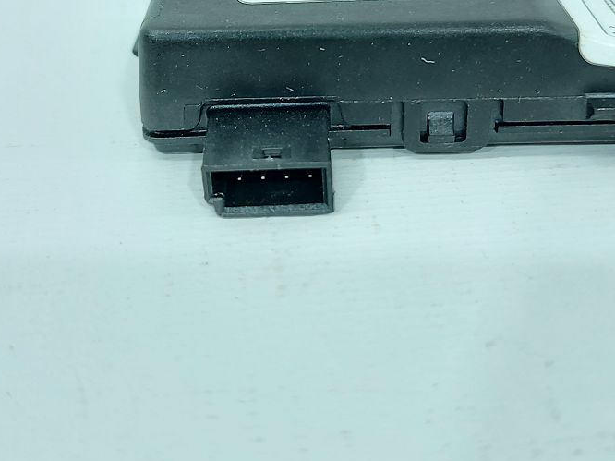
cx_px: 302
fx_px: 888
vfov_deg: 28.4
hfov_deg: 38.2
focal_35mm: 50
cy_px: 81
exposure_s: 1/50
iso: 160
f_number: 1.8
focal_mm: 5.23
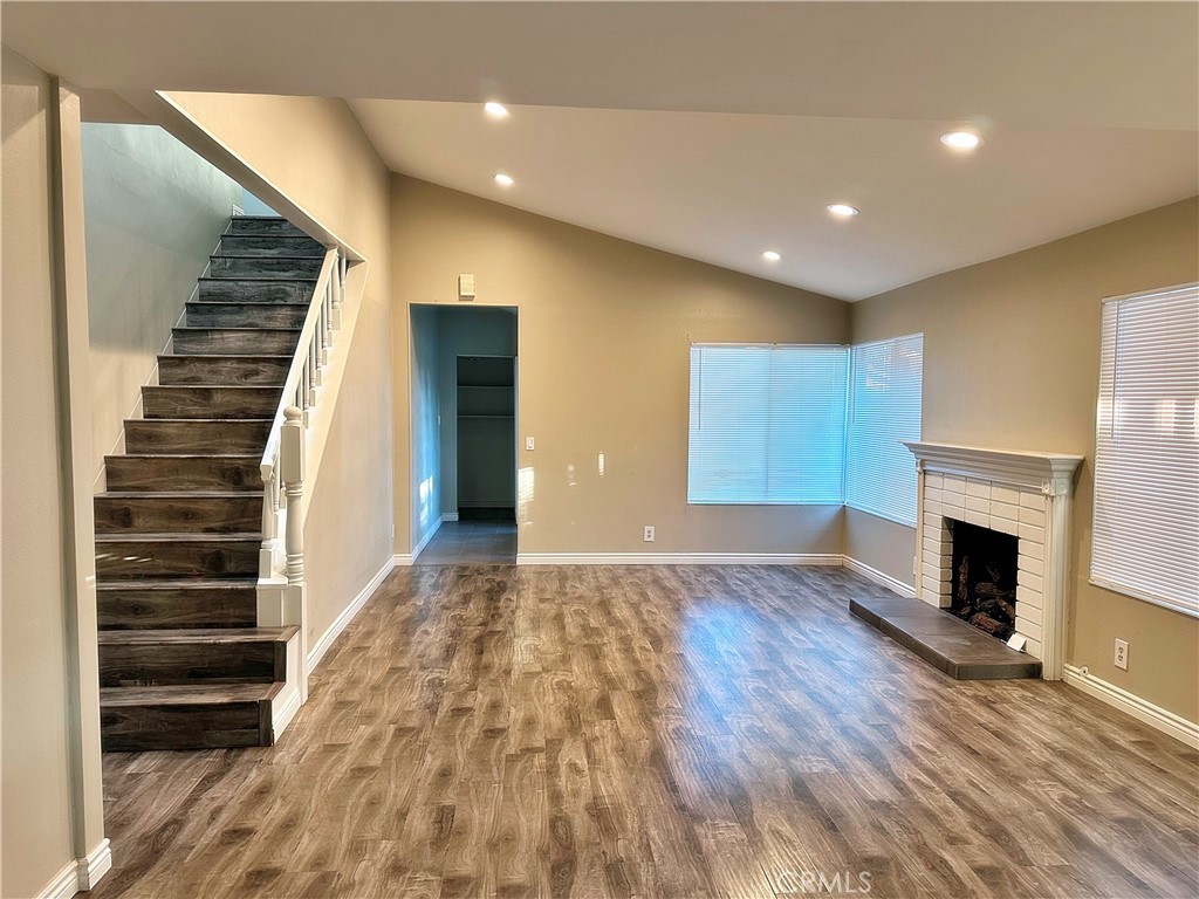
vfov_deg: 56.8
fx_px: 831
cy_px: 450
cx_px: 600
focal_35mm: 24
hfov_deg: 71.6
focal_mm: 6.86
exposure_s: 1/60
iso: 200
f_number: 1.78
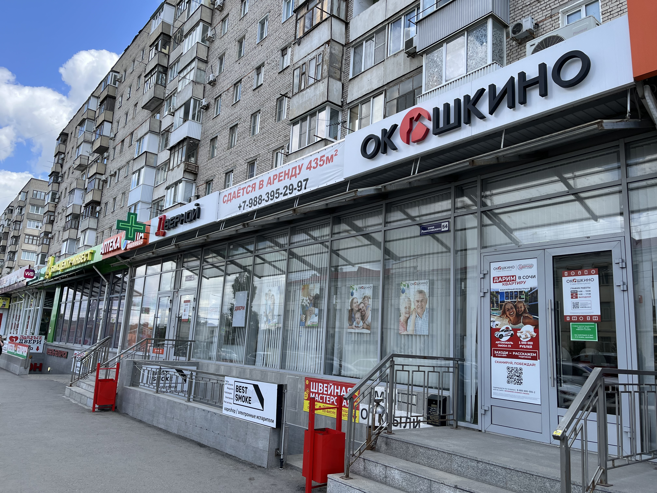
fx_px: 493
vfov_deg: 53.1
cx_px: 328
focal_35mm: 26
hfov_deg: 67.3
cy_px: 246
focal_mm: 5.1
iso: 50
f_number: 1.6
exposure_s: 1/1458
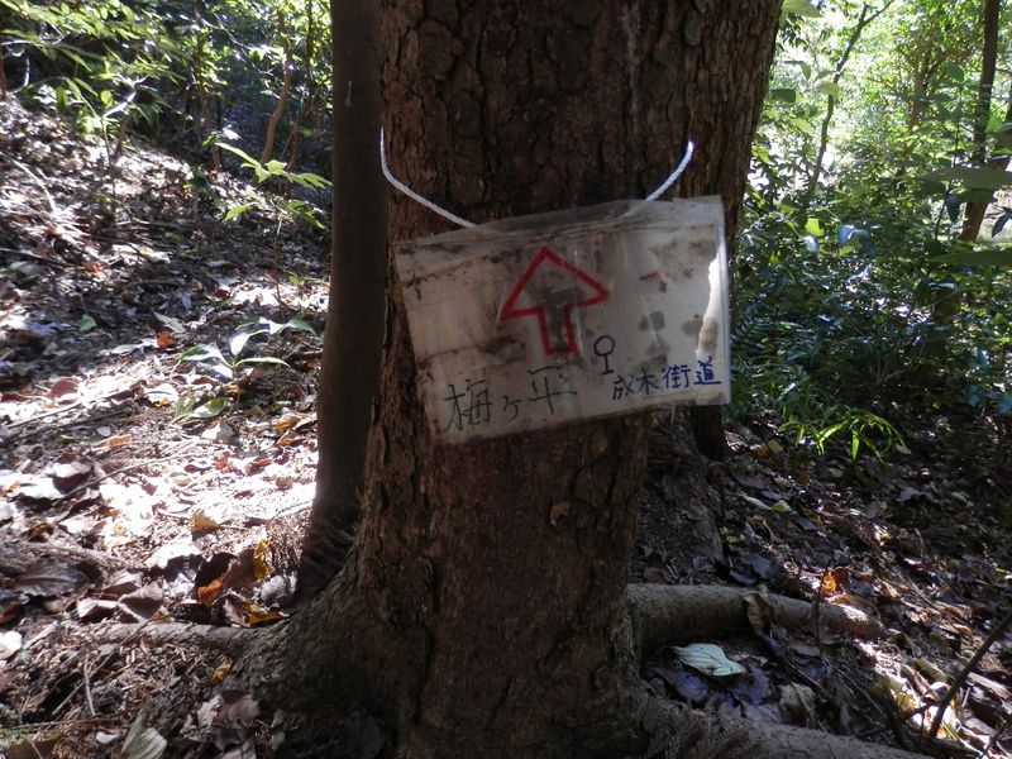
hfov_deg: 69.4
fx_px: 731
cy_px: 380
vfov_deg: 54.9
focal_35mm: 25
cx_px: 506
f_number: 3
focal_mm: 4.5
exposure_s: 1/30
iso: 80
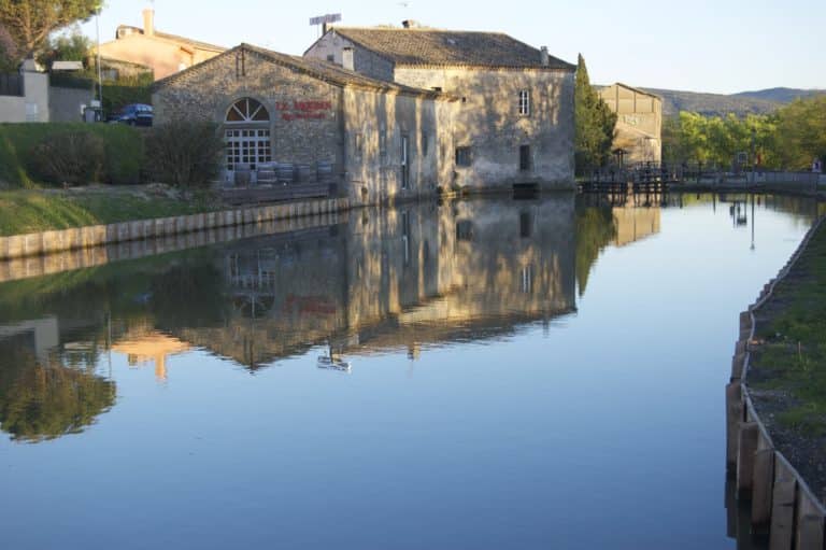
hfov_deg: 35.1
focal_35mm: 57
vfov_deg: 23.7
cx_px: 413
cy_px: 275
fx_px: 1307
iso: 220
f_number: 5.6
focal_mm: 38
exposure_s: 1/125
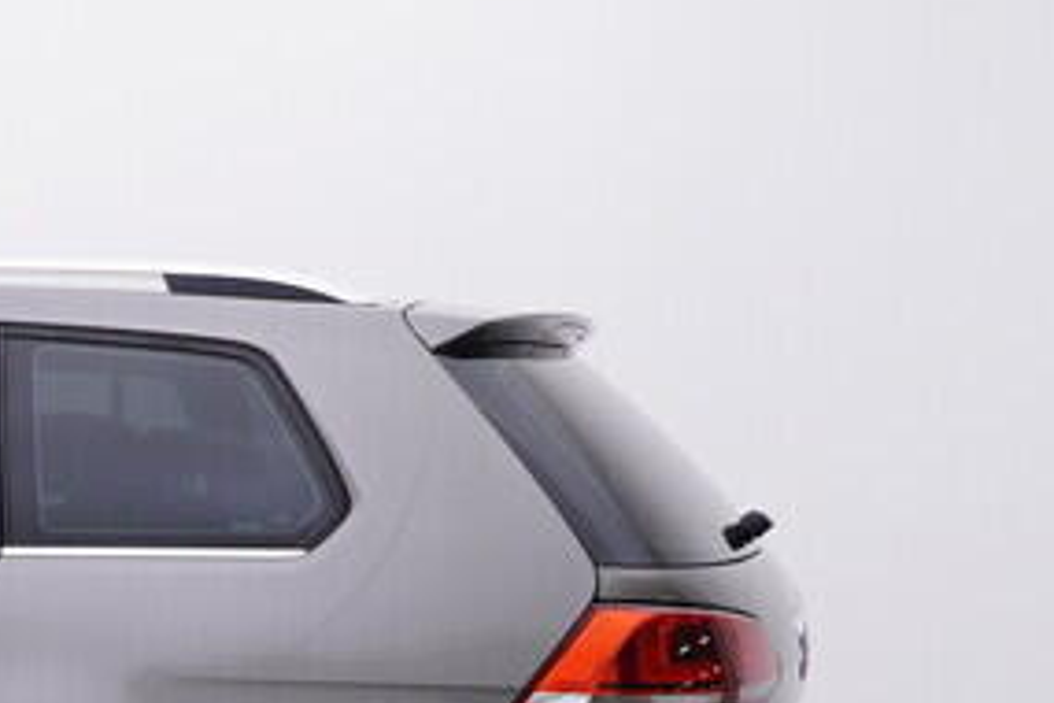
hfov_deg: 21.5
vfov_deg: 16.4
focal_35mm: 81
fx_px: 2365
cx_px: -473
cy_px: 792
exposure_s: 1/80
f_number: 5
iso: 200
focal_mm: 15
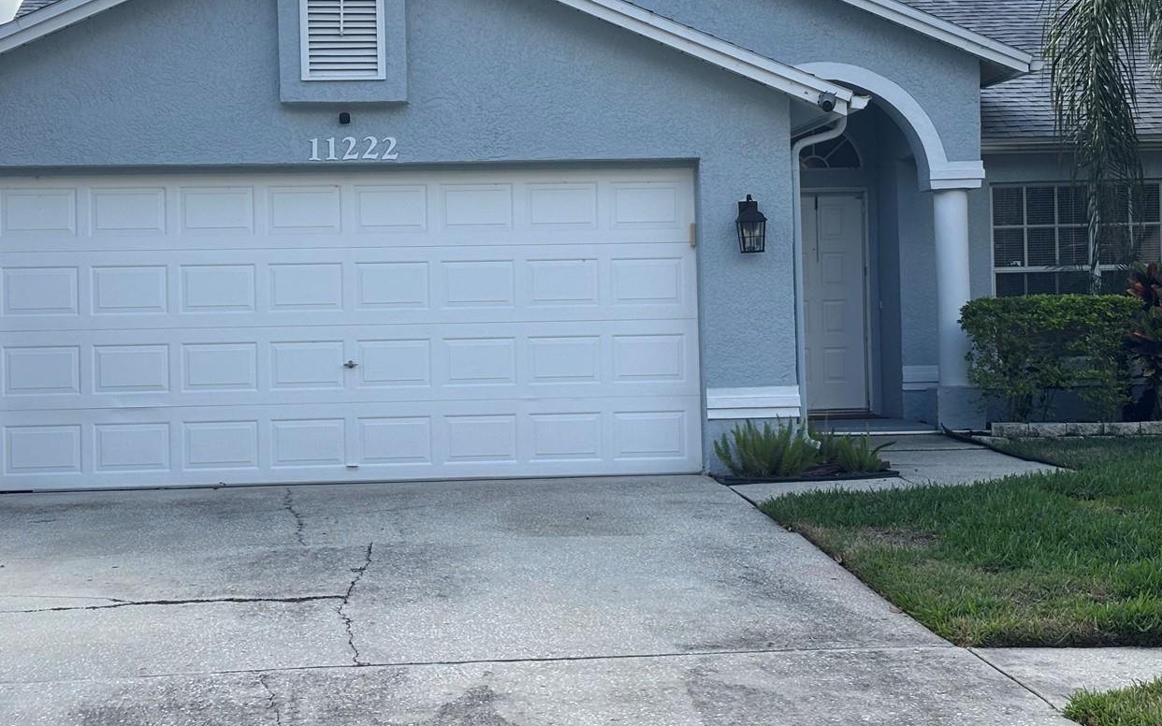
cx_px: 539
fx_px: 2248
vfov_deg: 18.3
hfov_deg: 29.0
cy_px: 298
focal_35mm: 71
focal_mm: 5.96
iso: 40
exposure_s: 1/1479
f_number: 1.6
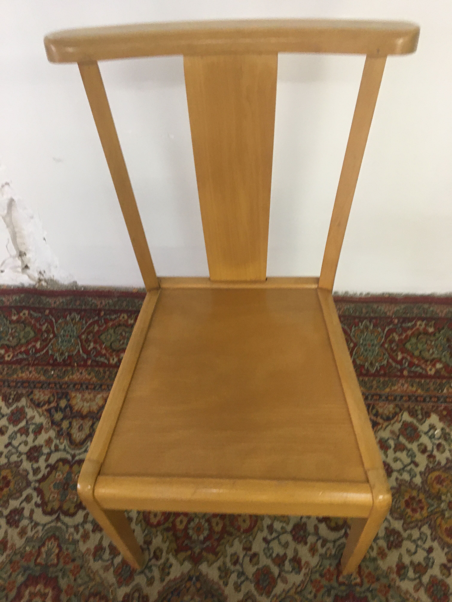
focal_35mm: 29
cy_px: 301
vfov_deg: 61.7
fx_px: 505
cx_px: 226
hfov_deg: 48.2
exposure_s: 1/33
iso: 200
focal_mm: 4.15
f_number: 2.2
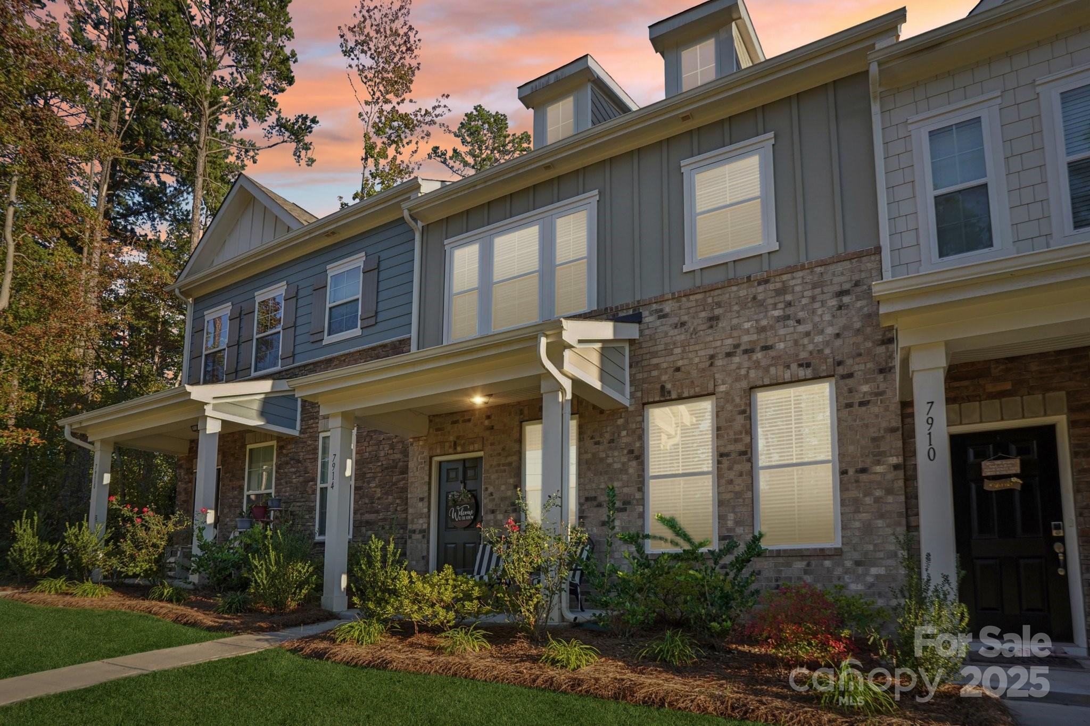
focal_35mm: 18
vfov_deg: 67.4
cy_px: 363
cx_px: 545
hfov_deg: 90.0
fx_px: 545
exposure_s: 1/125
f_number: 8
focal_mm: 18
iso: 400
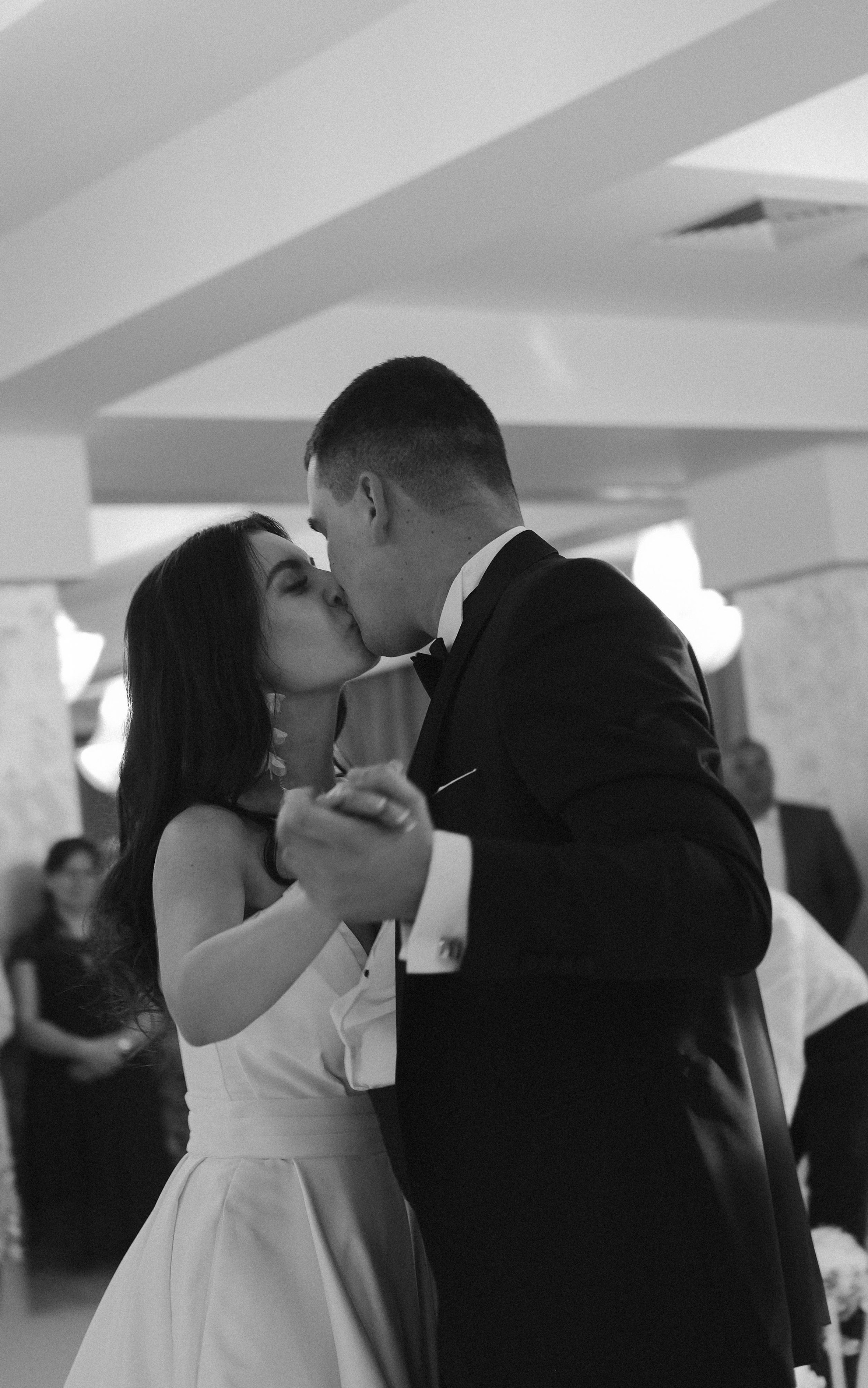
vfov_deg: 36.9
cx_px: 400
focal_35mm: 55
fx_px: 2082
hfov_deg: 23.5
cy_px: 701
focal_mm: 35
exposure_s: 1/50
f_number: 2
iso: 320
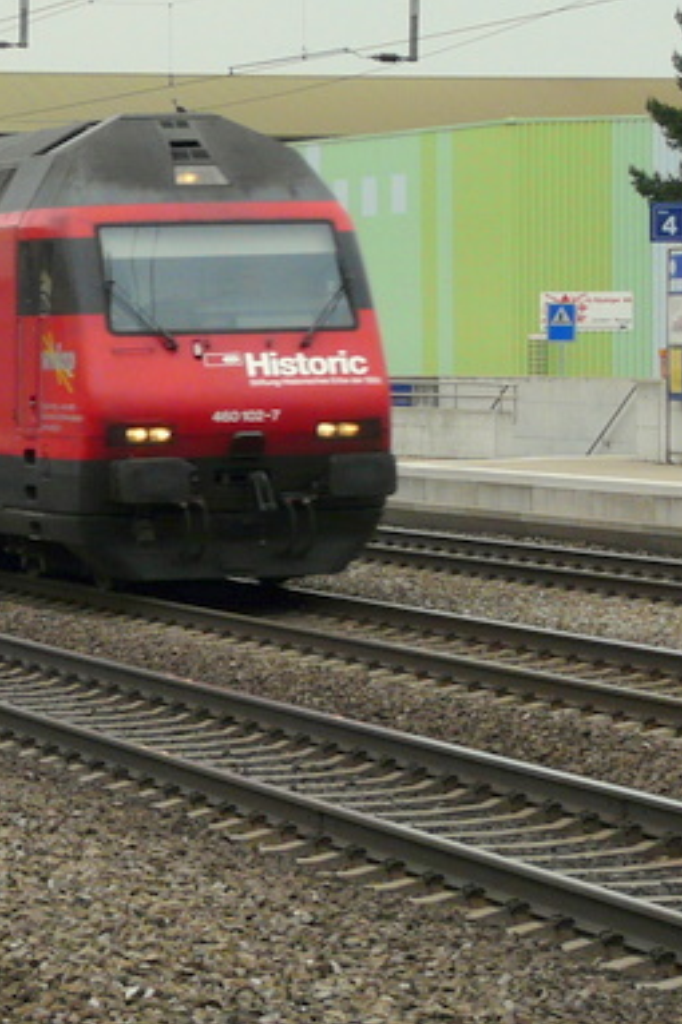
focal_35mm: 182
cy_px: 444
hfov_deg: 7.5
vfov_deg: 11.3
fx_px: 5176
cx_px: -174
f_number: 5.6
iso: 100
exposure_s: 1/250
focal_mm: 11.1
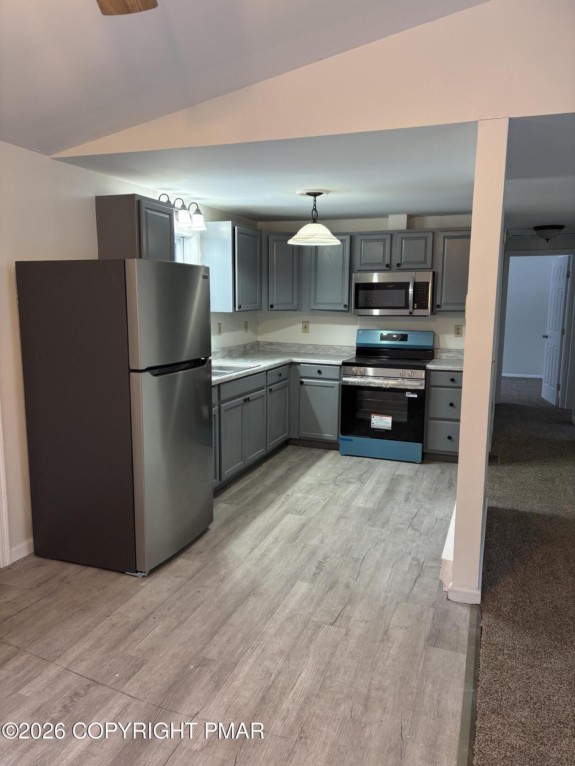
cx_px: 288
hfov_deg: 53.1
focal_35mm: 26
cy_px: 383
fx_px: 576
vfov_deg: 67.3
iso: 125
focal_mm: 5.96
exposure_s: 1/60
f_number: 1.6
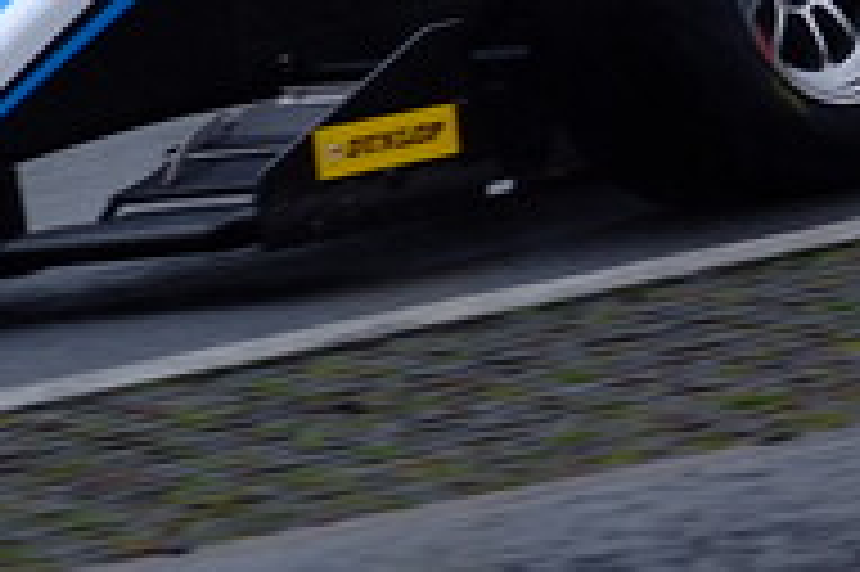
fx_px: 40528
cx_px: 865
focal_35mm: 1698
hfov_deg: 1.2
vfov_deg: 0.8
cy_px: -324
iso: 200
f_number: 5.6
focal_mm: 300
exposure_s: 1/250
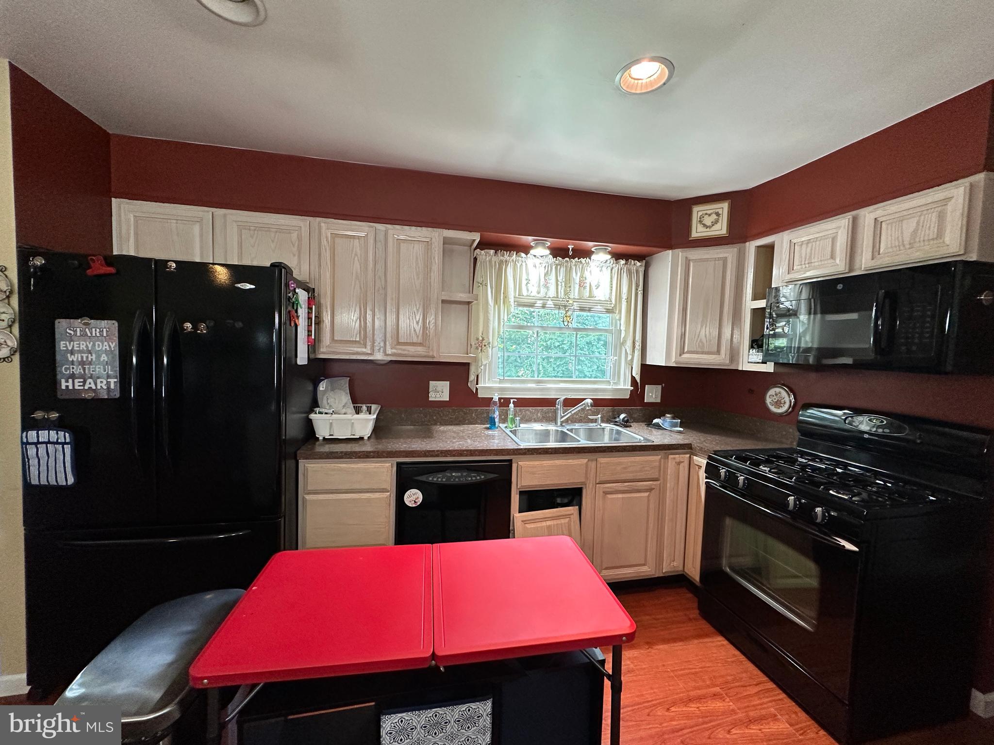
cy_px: 372
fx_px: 402
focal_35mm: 14
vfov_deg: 85.7
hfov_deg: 102.1
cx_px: 497
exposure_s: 1/120
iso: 250
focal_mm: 2.22
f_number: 2.2
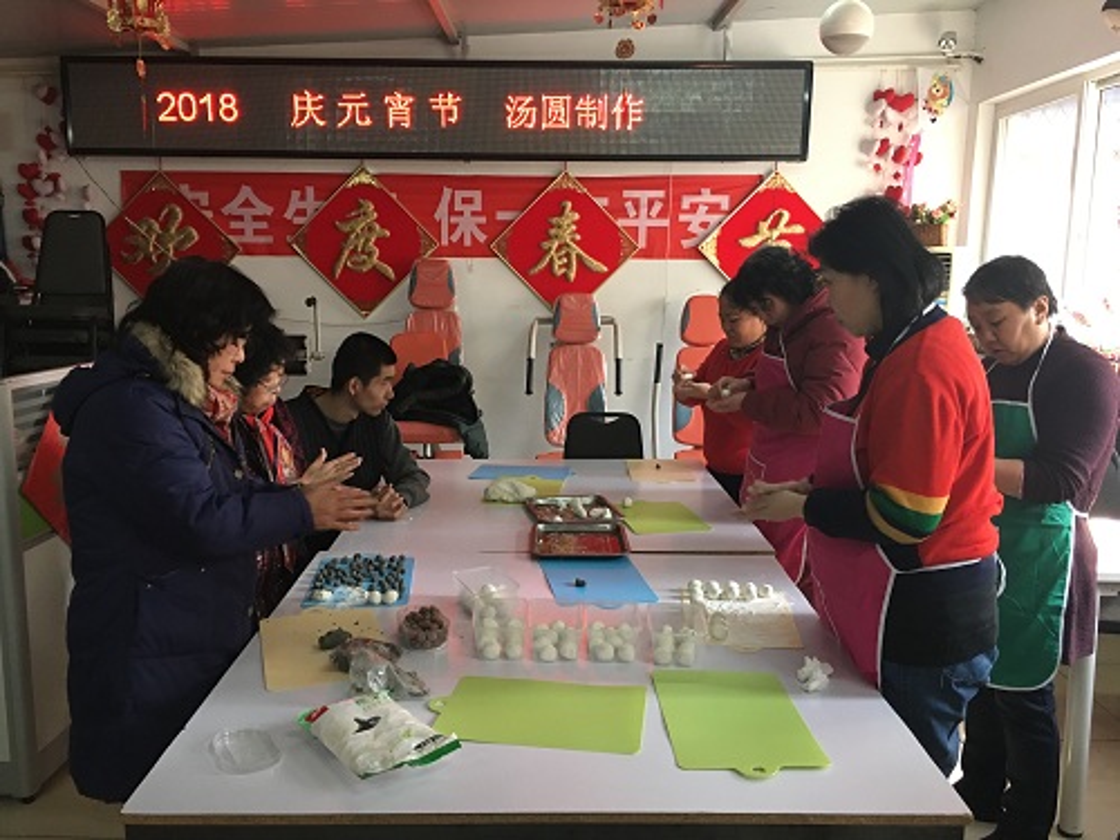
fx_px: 938
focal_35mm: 29
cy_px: 420
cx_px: 560
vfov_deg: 48.2
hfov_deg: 61.7
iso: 80
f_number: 2.2
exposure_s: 1/17
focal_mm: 4.15
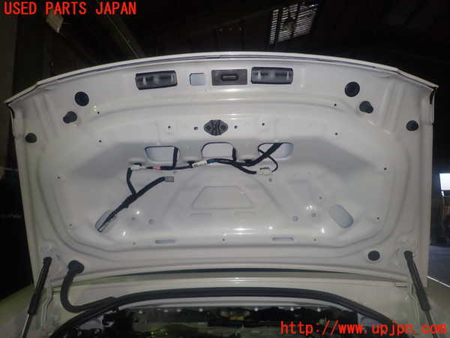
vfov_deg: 54.9
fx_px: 325
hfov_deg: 69.4
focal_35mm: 25
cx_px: 225
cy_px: 169
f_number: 5.6
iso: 200
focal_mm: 4.5
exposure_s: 1/30
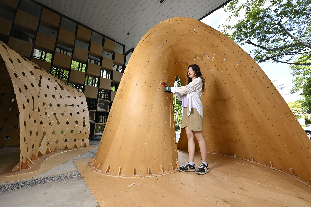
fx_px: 121
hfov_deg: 104.3
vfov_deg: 81.2
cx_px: 156
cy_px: 104
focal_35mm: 14
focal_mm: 14
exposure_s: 1/200
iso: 400
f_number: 7.1
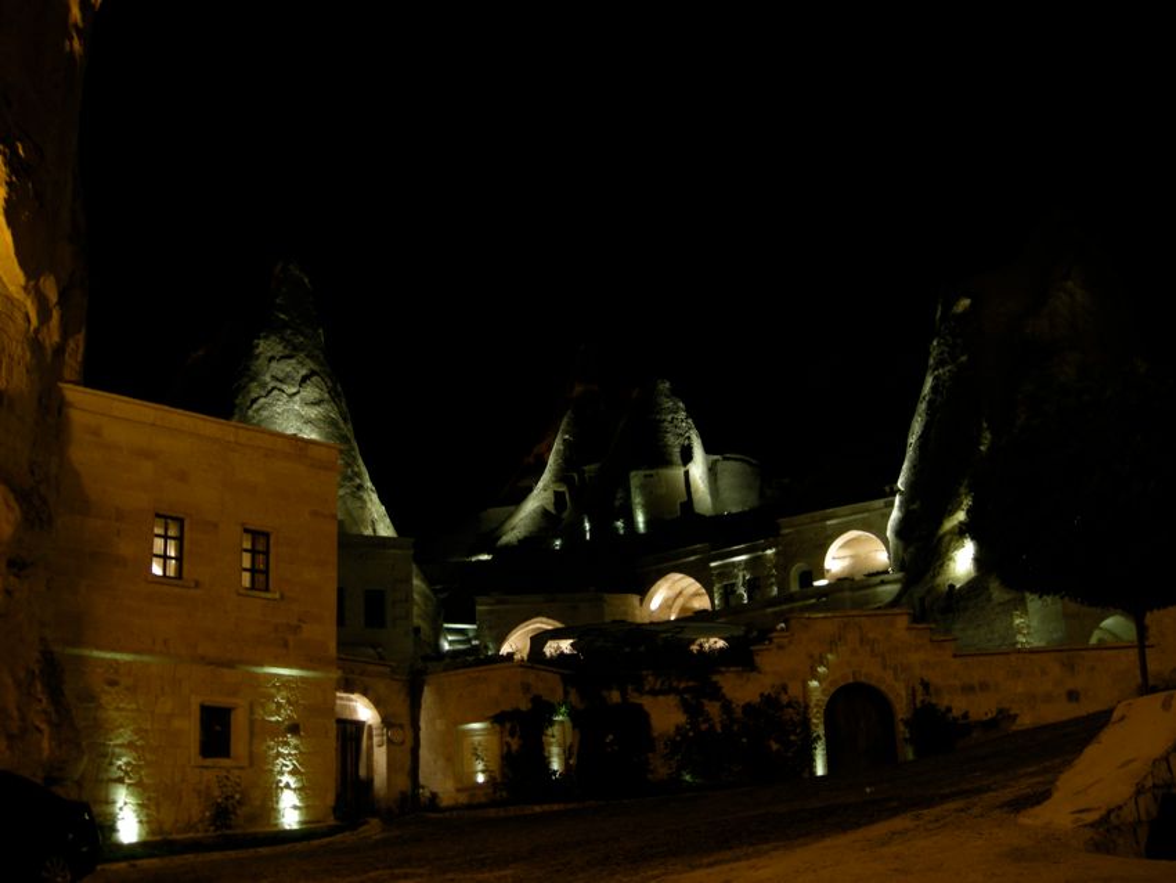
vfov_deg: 36.0
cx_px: 588
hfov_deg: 46.8
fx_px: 1359
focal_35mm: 40
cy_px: 442
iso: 64
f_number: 2.9
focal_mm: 8.5
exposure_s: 2
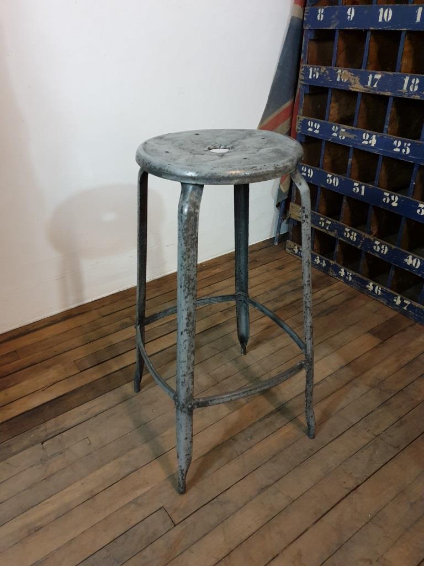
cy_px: 283
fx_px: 425
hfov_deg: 53.1
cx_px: 212
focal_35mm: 26
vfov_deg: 67.3
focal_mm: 4.3
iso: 250
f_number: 1.5
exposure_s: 1/25
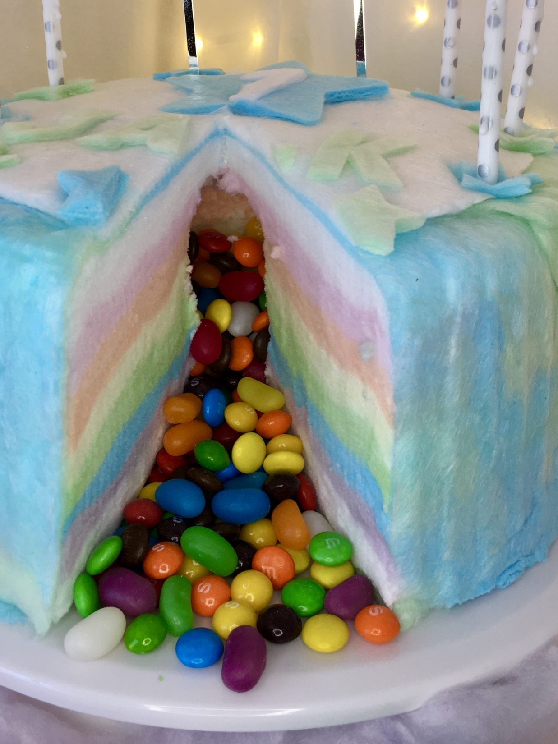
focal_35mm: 45
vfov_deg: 41.3
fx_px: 967
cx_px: 247
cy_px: 227
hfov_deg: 32.1
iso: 32
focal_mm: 4.15
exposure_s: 1/100
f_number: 2.2
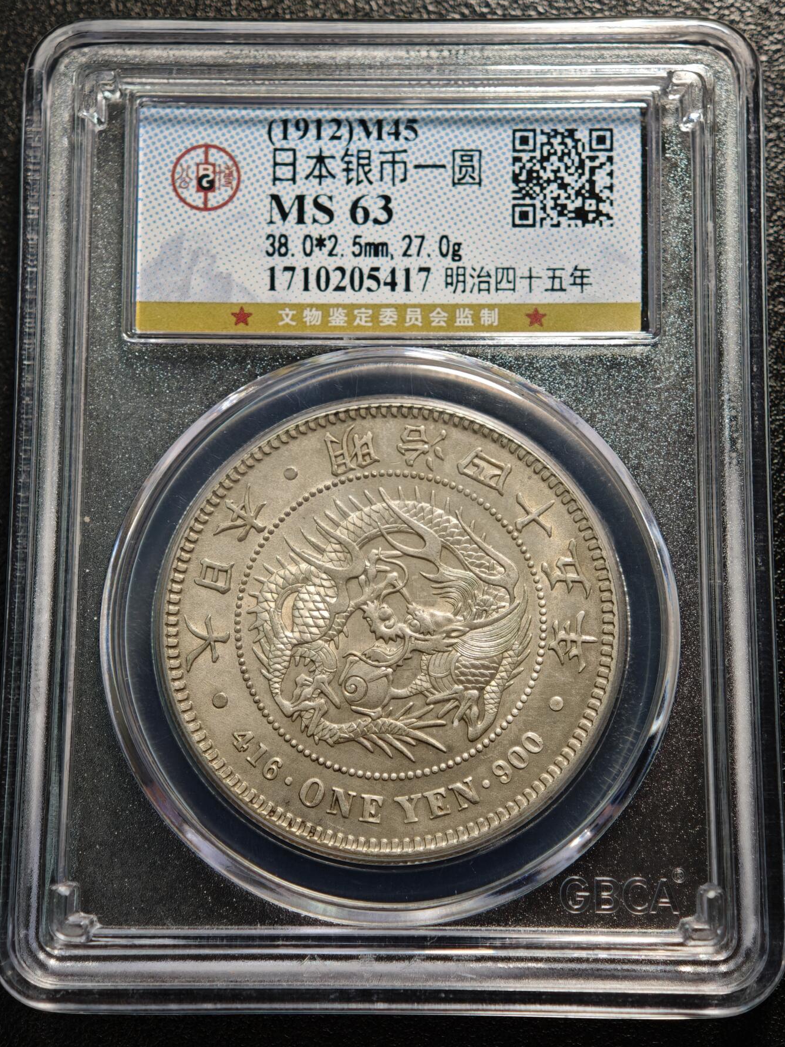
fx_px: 1844
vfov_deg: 31.7
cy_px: 519
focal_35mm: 61
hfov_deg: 24.0
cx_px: 388
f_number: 2
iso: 640
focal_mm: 9
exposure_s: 1/110
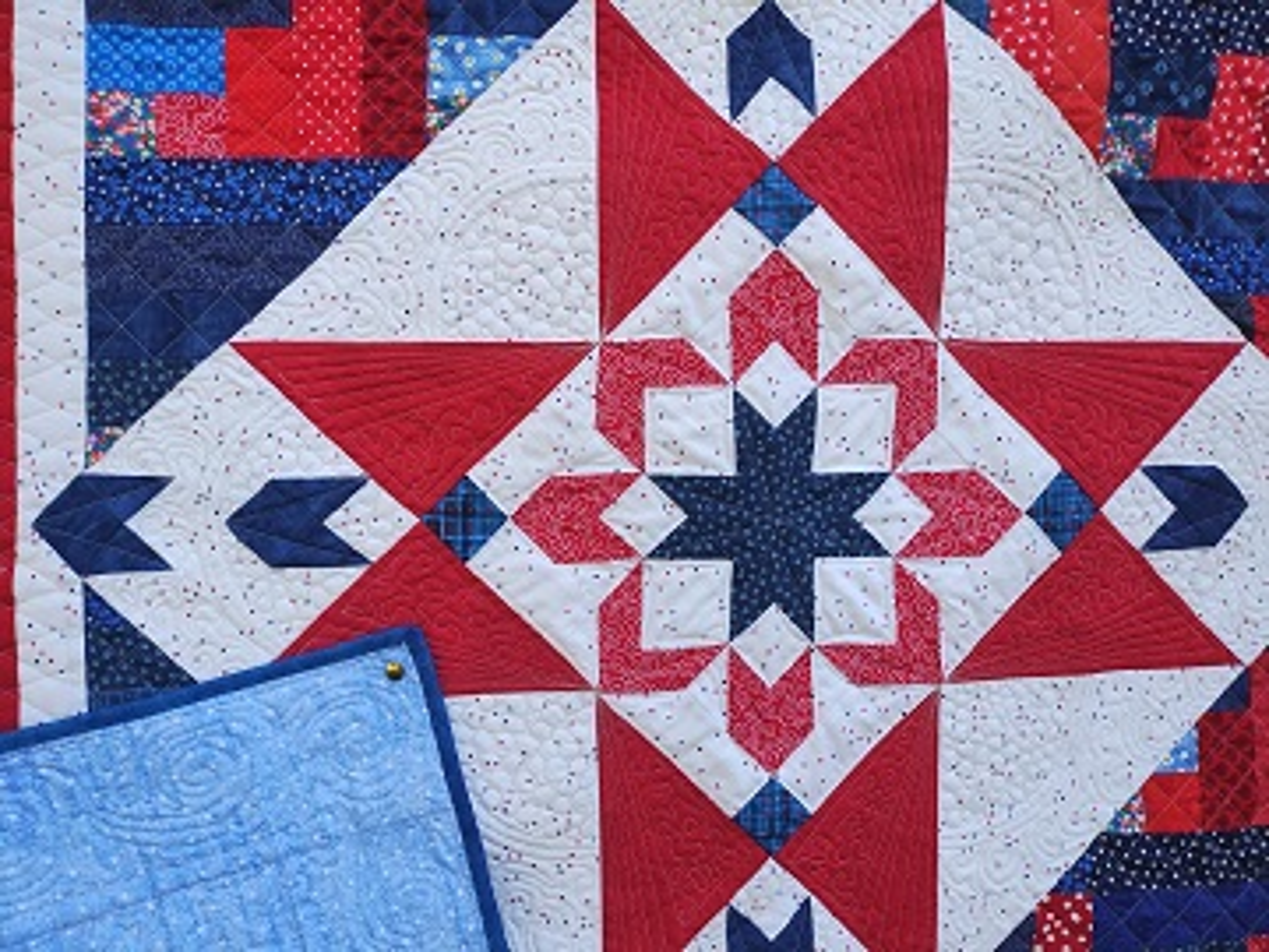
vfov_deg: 54.9
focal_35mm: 25
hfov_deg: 69.4
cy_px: 476
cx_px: 634
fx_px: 916
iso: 100
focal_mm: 4.71
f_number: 1.7
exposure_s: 1/211
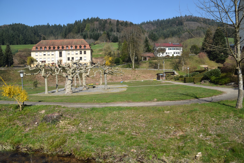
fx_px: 183
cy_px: 82
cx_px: 122
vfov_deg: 47.9
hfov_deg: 67.4
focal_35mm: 27
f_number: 10
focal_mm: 18
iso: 200
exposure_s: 1/400
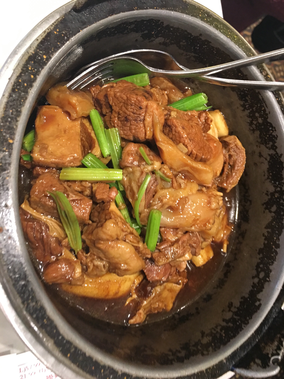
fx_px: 317
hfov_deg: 48.2
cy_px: 190
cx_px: 142
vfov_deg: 61.7
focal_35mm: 29
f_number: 2.2
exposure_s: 1/10
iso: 80
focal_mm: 4.15
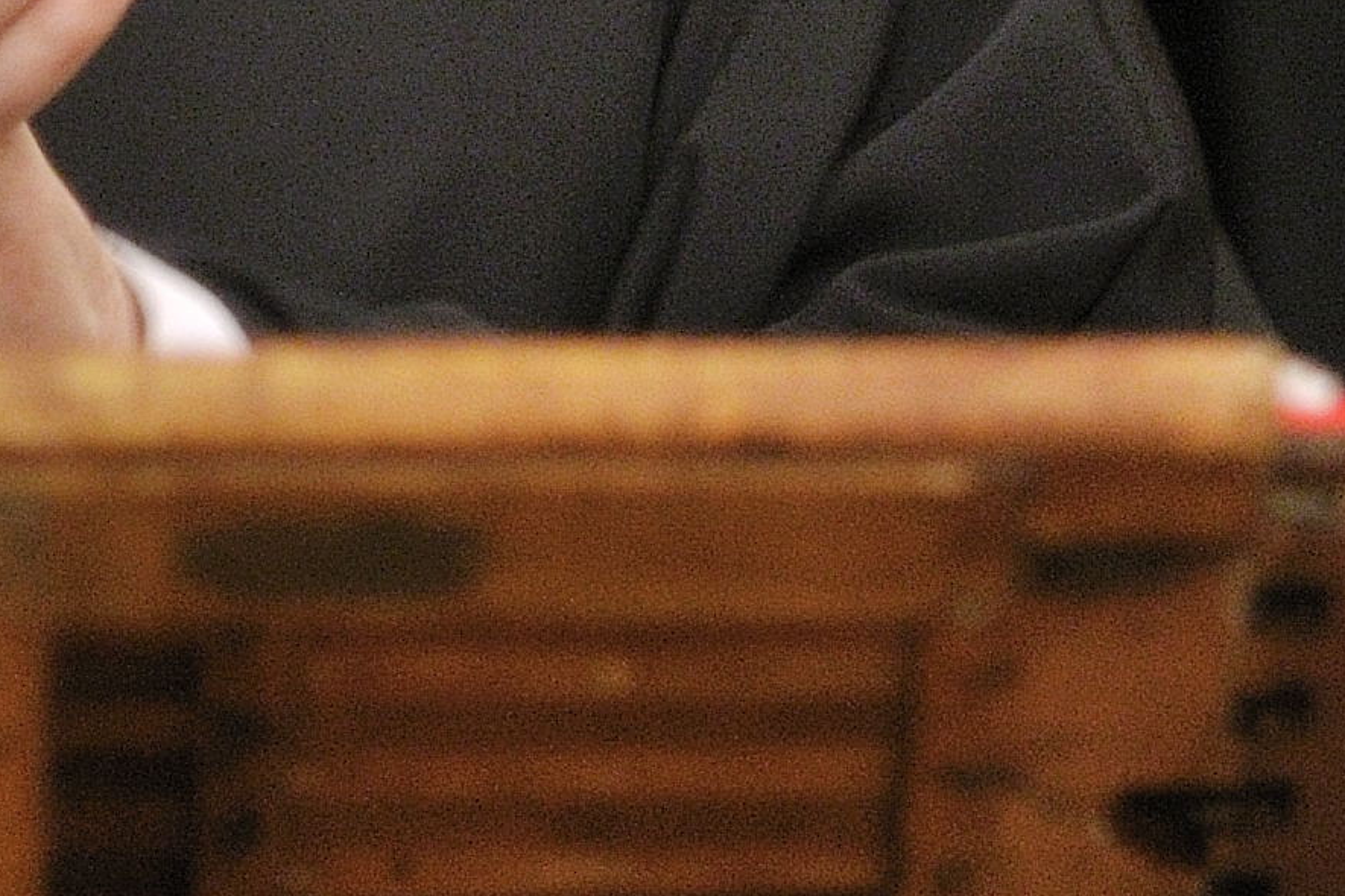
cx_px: -422
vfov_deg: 1.6
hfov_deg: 2.4
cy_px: -963
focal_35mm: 842
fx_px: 31456
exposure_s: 1/40
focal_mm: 116
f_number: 2.8
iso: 500
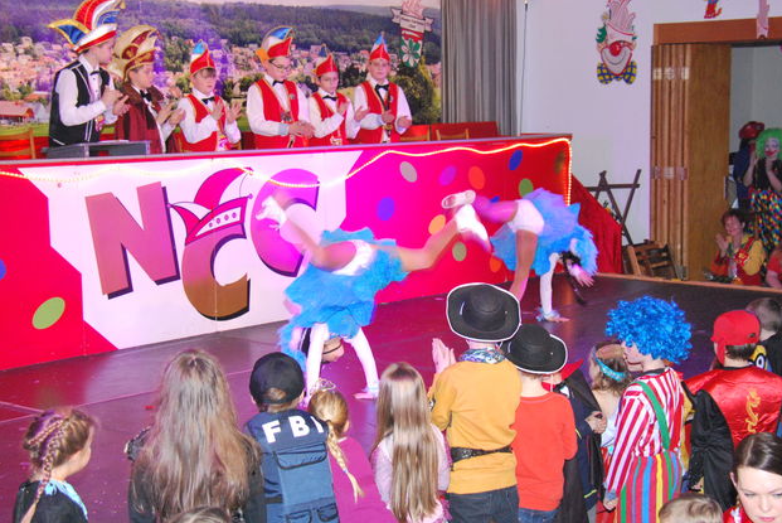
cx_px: 402
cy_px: 258
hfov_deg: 29.6
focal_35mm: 68
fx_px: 1478
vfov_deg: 20.1
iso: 1600
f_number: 5.3
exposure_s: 1/60
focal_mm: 44
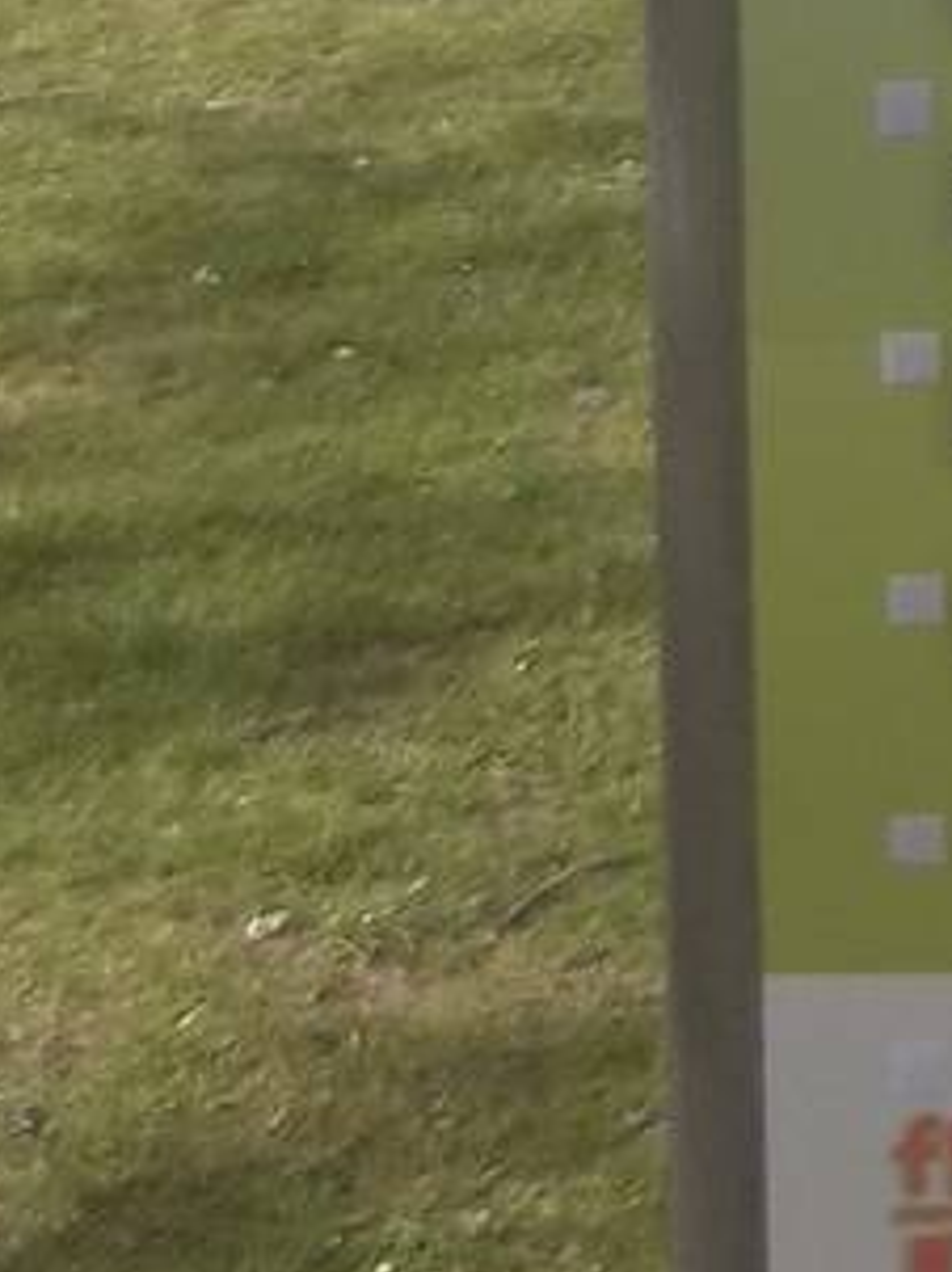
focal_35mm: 175
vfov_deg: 10.6
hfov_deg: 7.9
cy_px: -981
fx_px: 6426
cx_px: 2228
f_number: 8
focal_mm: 5.9
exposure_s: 1/125
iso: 80
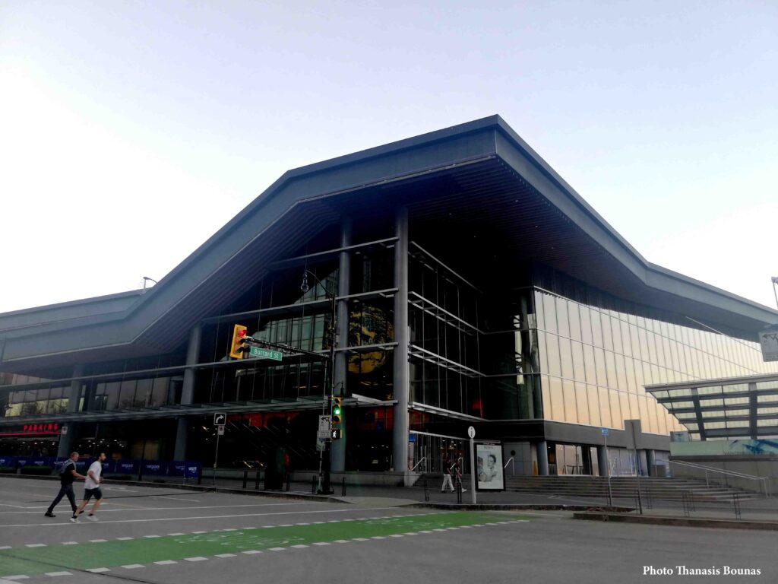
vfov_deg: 51.4
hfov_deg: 65.3
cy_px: 292
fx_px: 607
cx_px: 389
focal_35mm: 27
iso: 100
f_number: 2.2
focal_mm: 3.81
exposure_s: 1/60
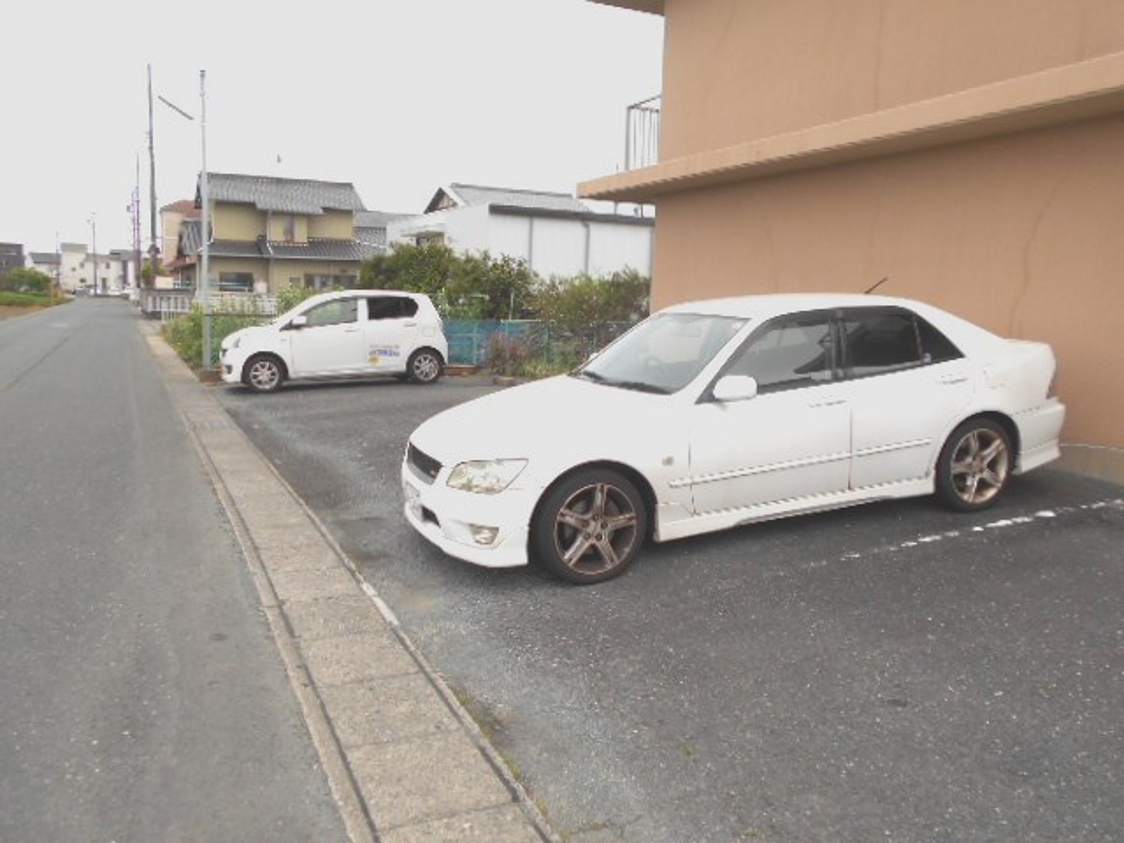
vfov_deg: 53.1
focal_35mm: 26
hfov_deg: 67.3
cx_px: 562
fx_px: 844
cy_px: 422
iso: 80
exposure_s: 1/200
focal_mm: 4.6
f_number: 3.2
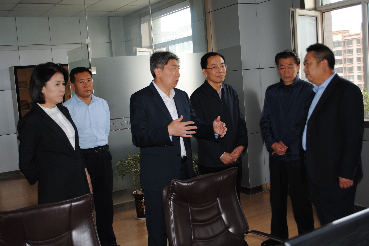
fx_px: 400
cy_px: 123
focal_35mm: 39
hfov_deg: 49.6
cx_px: 184
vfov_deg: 34.2
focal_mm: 26
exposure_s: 1/60
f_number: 4.2
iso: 100
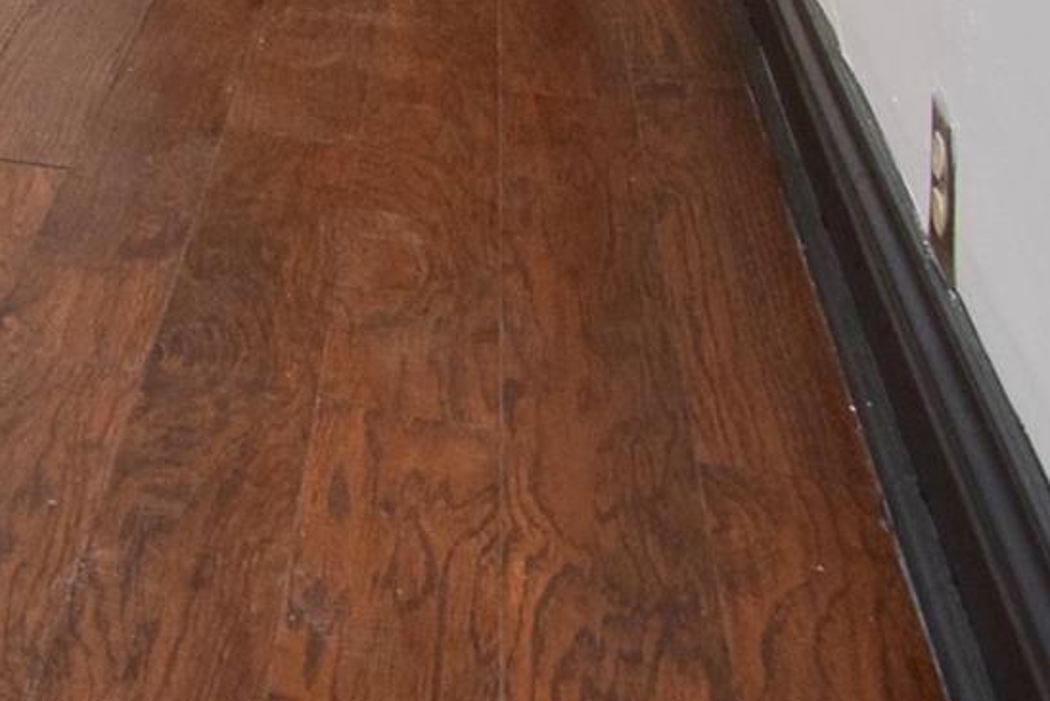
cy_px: -596
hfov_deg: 23.1
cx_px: -464
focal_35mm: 73
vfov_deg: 15.7
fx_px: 2126
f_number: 5.6
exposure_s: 1/60
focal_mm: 13
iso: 1600
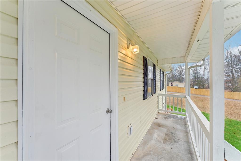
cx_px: 120
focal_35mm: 15
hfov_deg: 101.9
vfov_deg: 78.8
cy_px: 80
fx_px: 98
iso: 320
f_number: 8
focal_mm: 14.6
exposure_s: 1/80
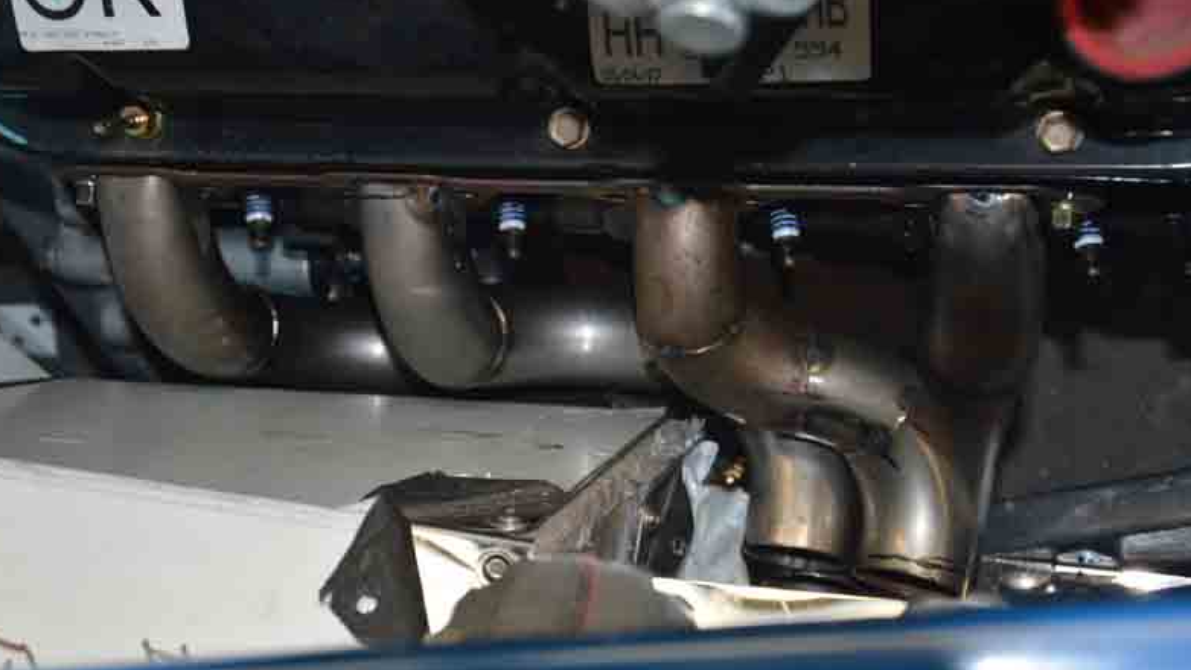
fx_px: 1927
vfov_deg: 19.7
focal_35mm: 61
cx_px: 588
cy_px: 349
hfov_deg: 34.4
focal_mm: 38
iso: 640
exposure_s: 1/60
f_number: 4.5
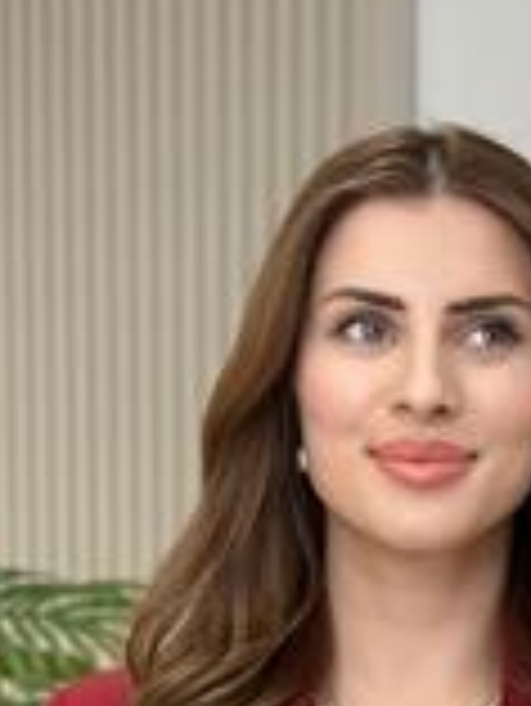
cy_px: 992
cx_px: 477
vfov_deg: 11.7
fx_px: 3329
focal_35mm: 163
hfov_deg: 9.1
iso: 80
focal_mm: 6.86
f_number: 1.78
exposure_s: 1/223
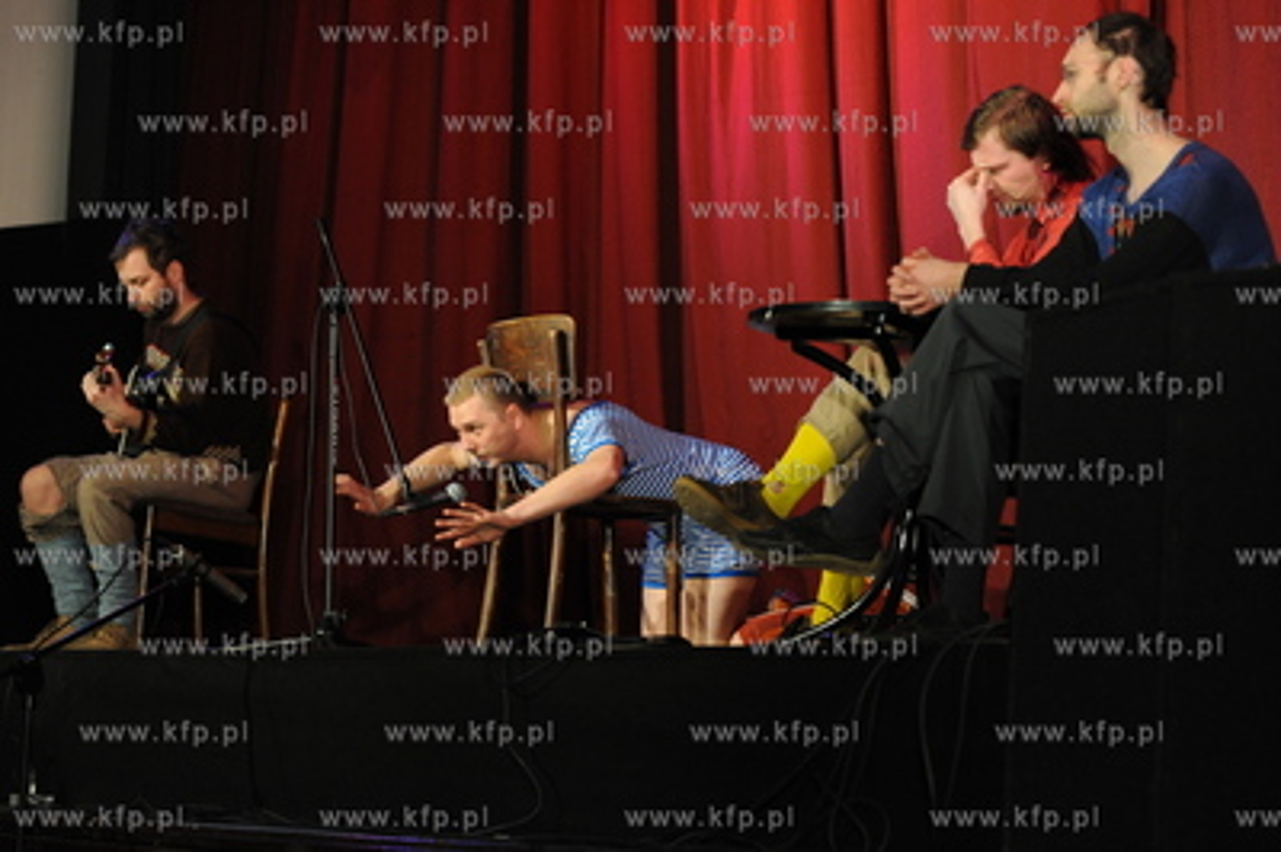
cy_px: 426
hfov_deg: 18.3
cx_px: 640
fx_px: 3982
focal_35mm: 112
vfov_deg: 12.2
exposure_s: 1/125
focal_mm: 112
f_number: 4
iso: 1600
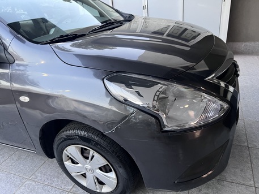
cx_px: 130
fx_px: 195
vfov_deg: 53.1
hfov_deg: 67.3
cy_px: 97
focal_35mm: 26
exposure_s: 1/60
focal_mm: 5.7
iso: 250
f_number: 1.5
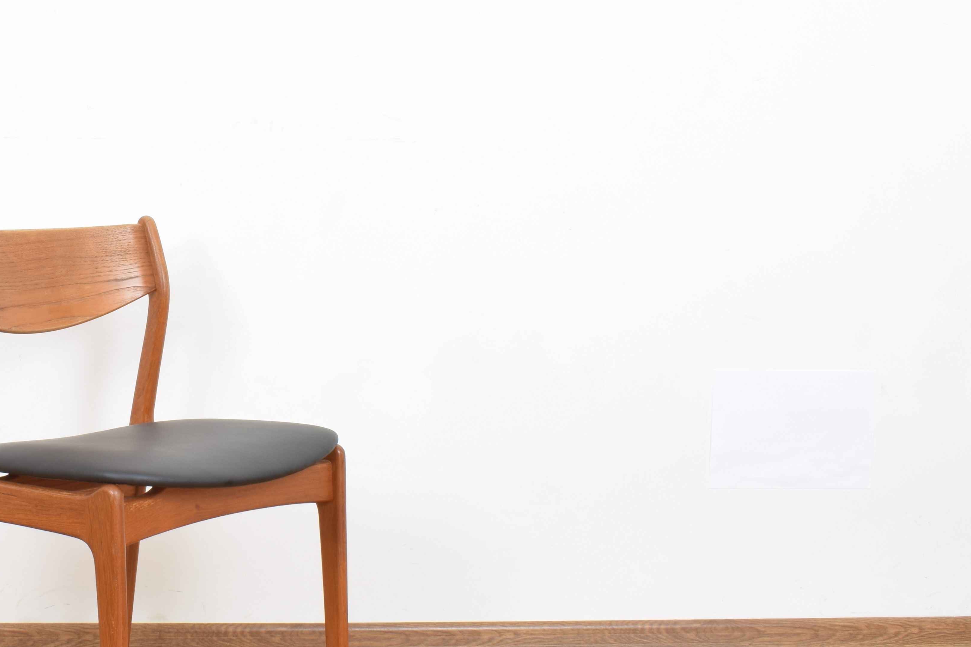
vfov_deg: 22.3
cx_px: 149
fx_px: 1645
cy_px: 347
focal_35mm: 61
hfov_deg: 31.7
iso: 100
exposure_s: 5
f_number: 25
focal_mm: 22
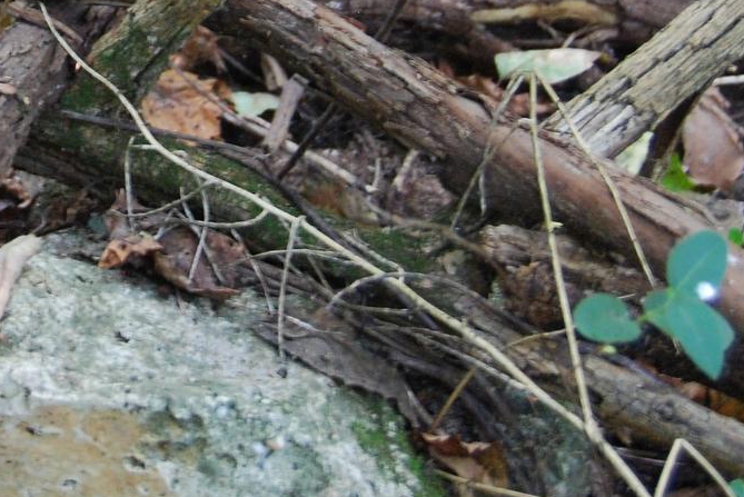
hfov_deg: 13.7
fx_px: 3040
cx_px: -85
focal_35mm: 147
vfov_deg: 9.2
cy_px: -150
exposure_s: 1/10
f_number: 4.5
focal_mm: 32
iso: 400
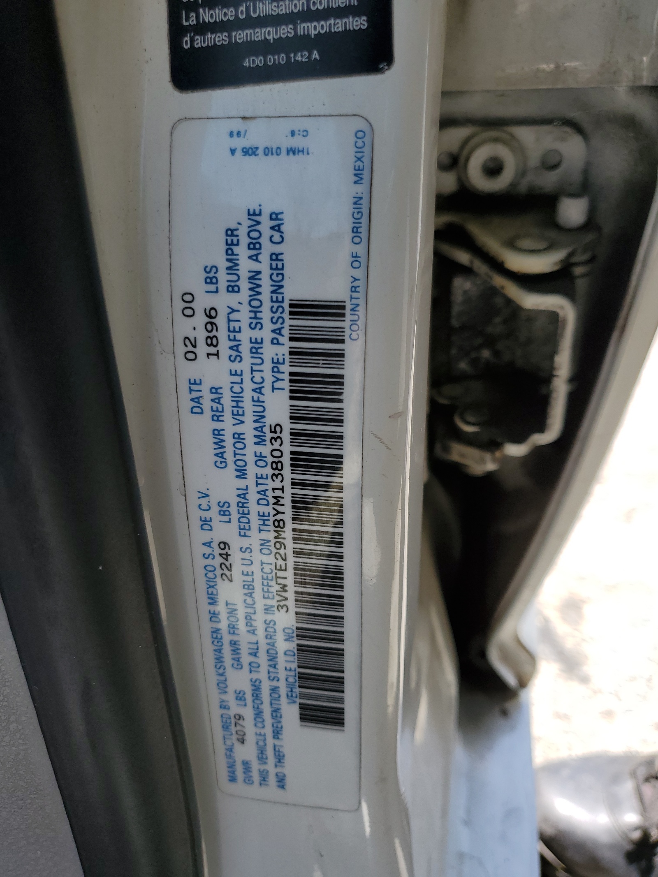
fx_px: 659
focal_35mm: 26
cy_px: 438
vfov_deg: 67.3
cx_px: 329
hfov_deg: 53.1
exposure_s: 1/588
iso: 50
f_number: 1.5
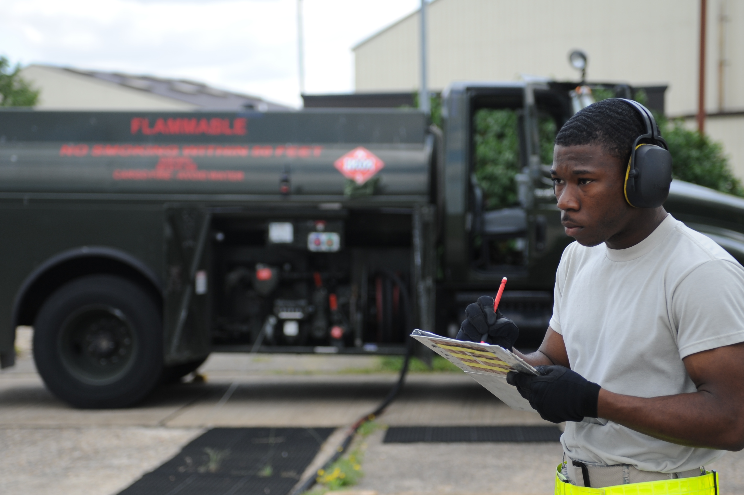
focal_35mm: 77
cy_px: 306
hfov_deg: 26.3
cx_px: 349
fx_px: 1590
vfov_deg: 17.7
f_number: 2.8
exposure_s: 1/1250
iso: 200
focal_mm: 56
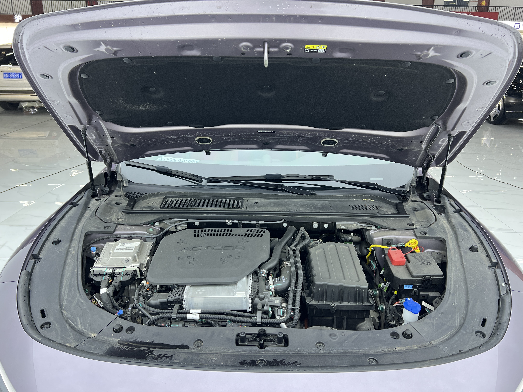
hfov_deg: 67.3
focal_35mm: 26
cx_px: 262
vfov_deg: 53.1
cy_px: 196
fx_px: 393
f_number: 1.5
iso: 100
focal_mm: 5.7
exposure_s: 1/100
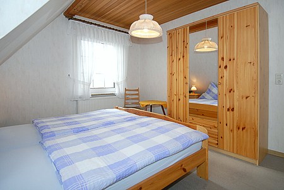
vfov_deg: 67.4
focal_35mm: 18
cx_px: 142
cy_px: 95
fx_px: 142
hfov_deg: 90.0
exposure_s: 1/80
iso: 400
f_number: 5
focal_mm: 12
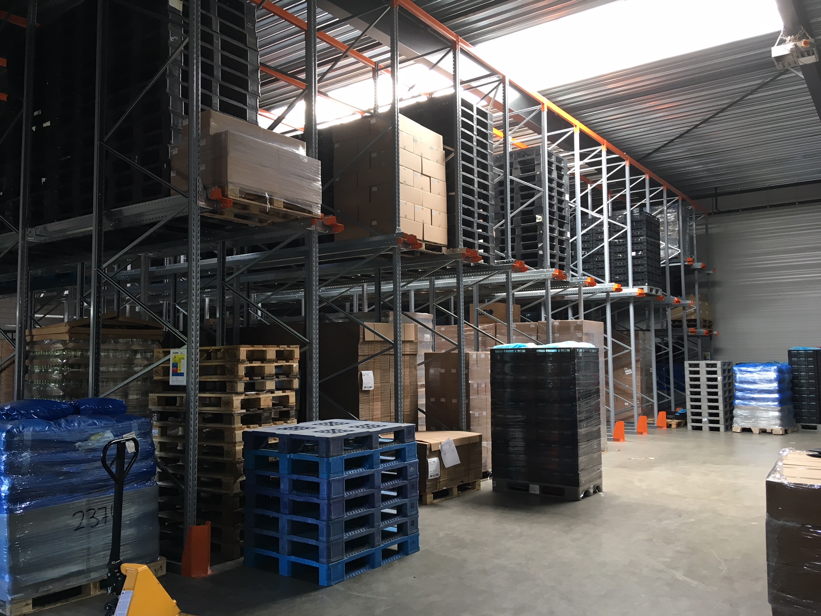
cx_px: 410
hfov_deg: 61.7
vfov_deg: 48.2
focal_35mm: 29
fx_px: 688
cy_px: 308
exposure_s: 1/33
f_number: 2.2
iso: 64
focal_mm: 4.15
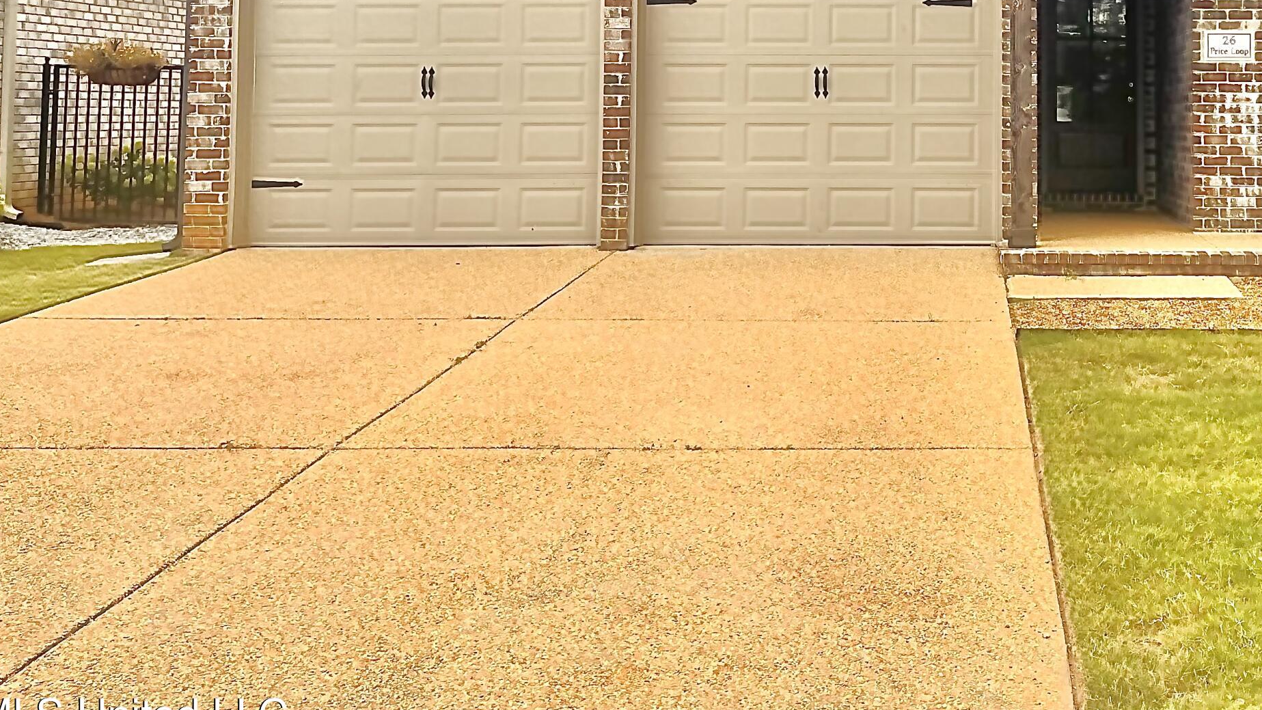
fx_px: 1539
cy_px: 16
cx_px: 998
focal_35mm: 46
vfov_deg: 24.9
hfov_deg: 42.7
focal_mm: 5.1
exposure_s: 1/2024
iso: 50
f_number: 1.6
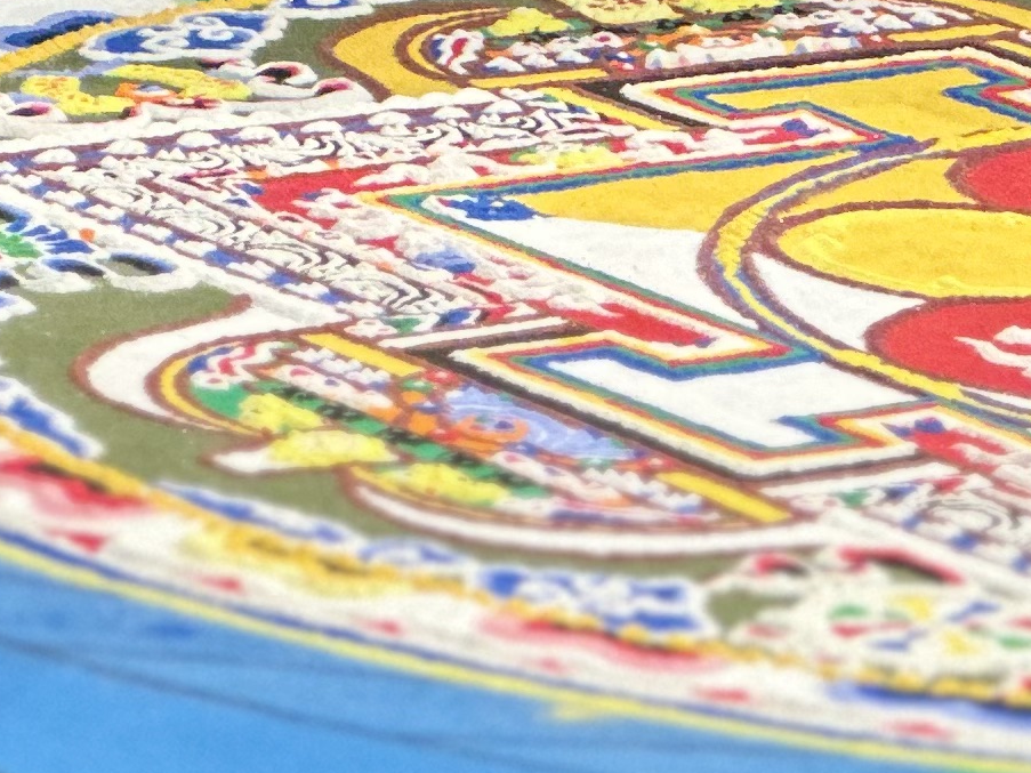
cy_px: -255
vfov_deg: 4.3
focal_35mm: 344
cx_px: 1335
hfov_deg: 5.7
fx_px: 10244
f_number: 2.8
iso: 320
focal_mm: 9
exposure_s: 1/30
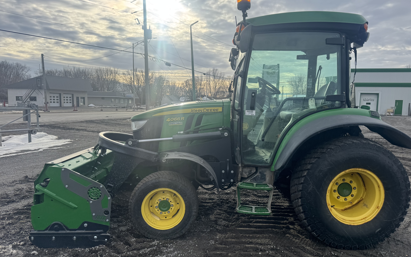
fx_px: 314
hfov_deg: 66.3
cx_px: 224
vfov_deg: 44.5
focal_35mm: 28
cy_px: 139
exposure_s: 1/3413
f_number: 1.78
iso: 80
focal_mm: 6.76
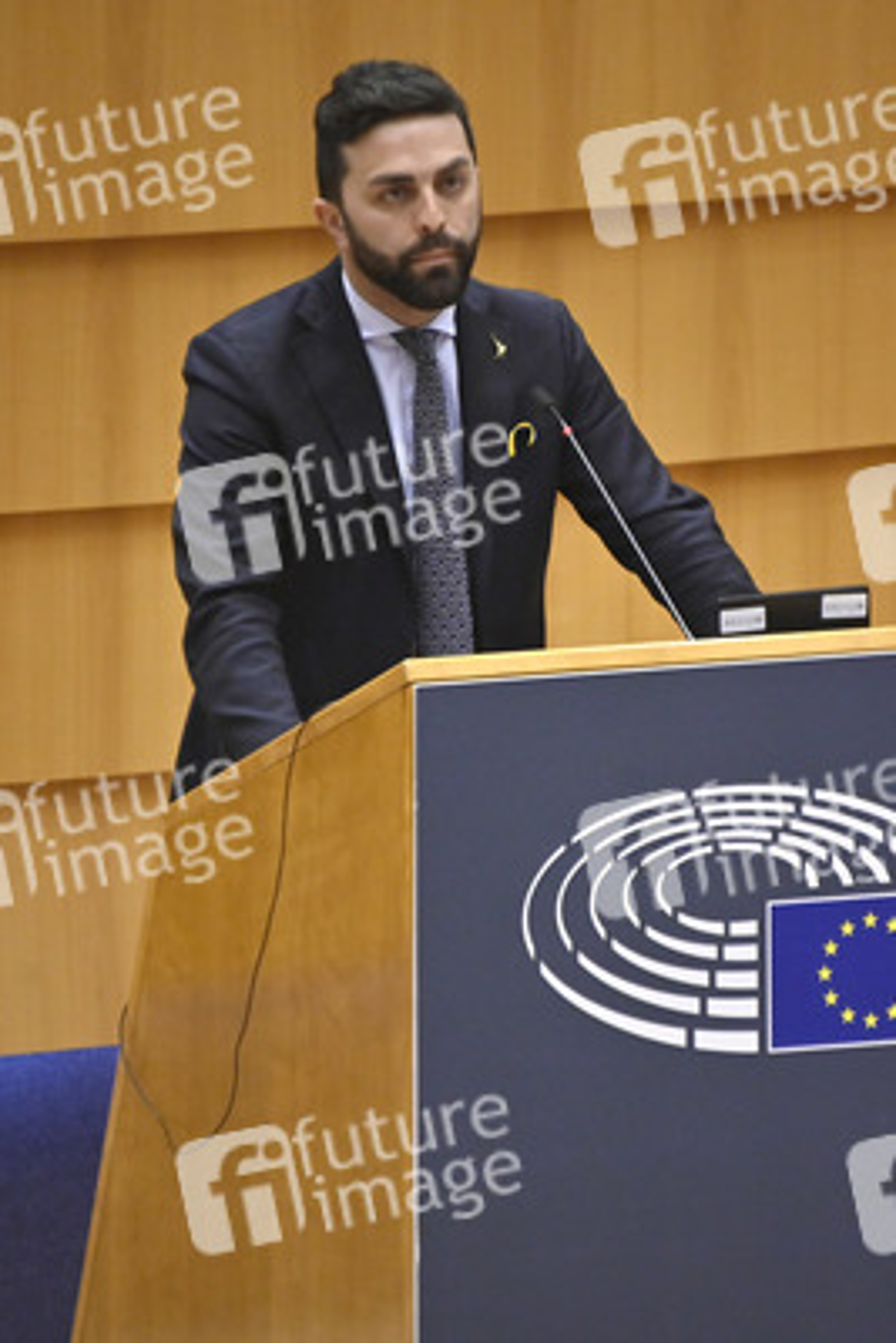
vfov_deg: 4.1
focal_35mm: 500
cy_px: 672
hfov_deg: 2.8
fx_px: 18649
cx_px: 448
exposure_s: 1/400
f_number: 6.3
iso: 3200
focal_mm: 500
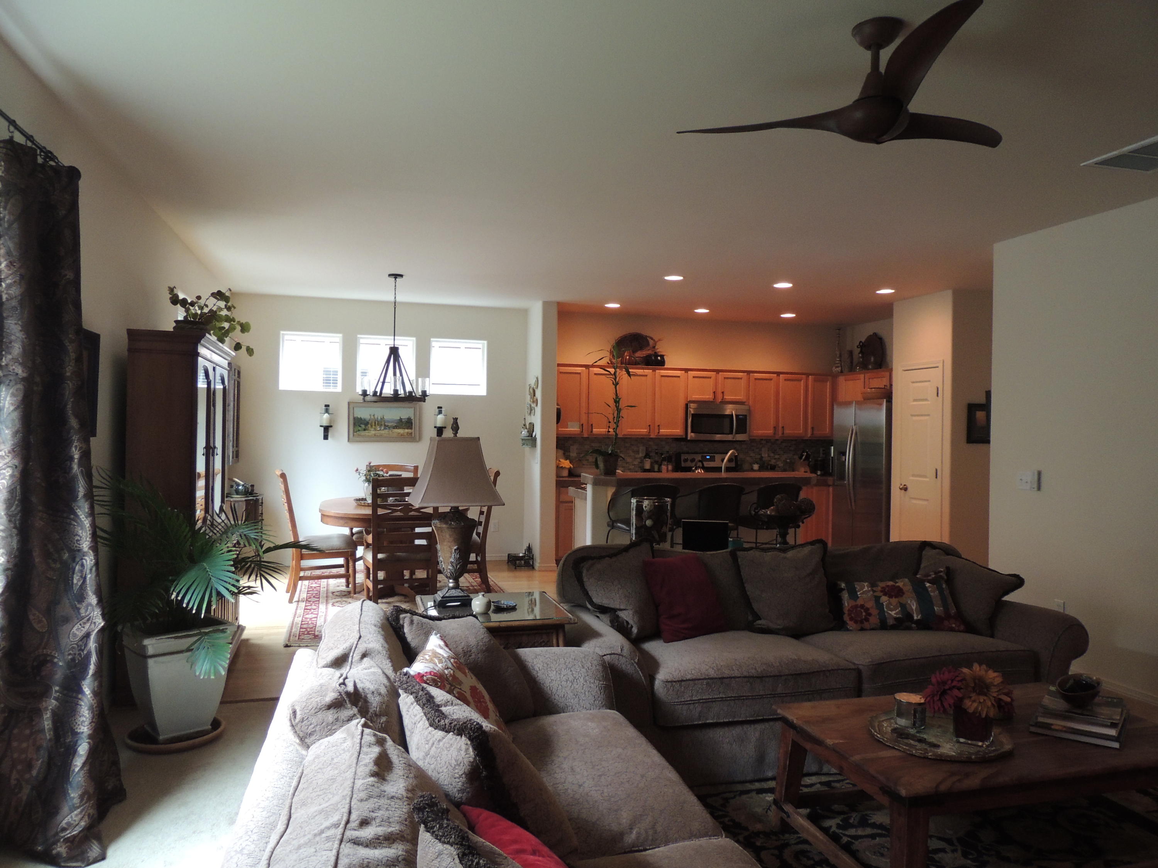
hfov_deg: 71.6
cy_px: 434
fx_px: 803
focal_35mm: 24
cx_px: 579
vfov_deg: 56.8
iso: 400
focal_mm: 4.3
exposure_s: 1/30
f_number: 3
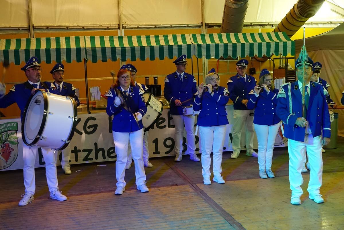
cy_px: 115
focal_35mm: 50
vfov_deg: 27.0
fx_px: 478
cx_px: 172
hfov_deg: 39.6
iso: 1600
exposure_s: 1/50
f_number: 3.2
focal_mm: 18.21
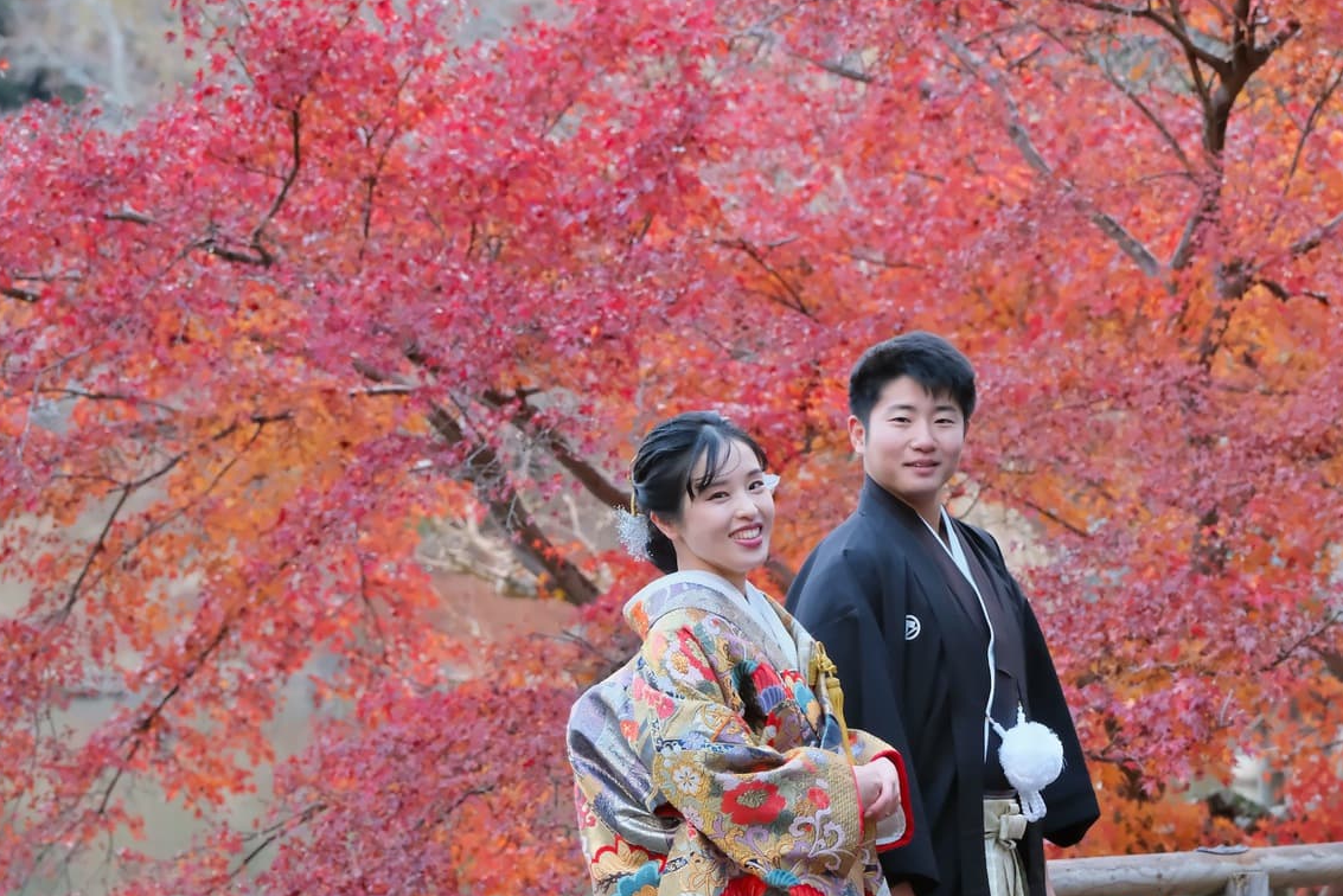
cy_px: 527
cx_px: 762
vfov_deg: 8.9
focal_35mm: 155
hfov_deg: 13.2
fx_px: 5783
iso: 3200
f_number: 5.6
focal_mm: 81.3
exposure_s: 1/160
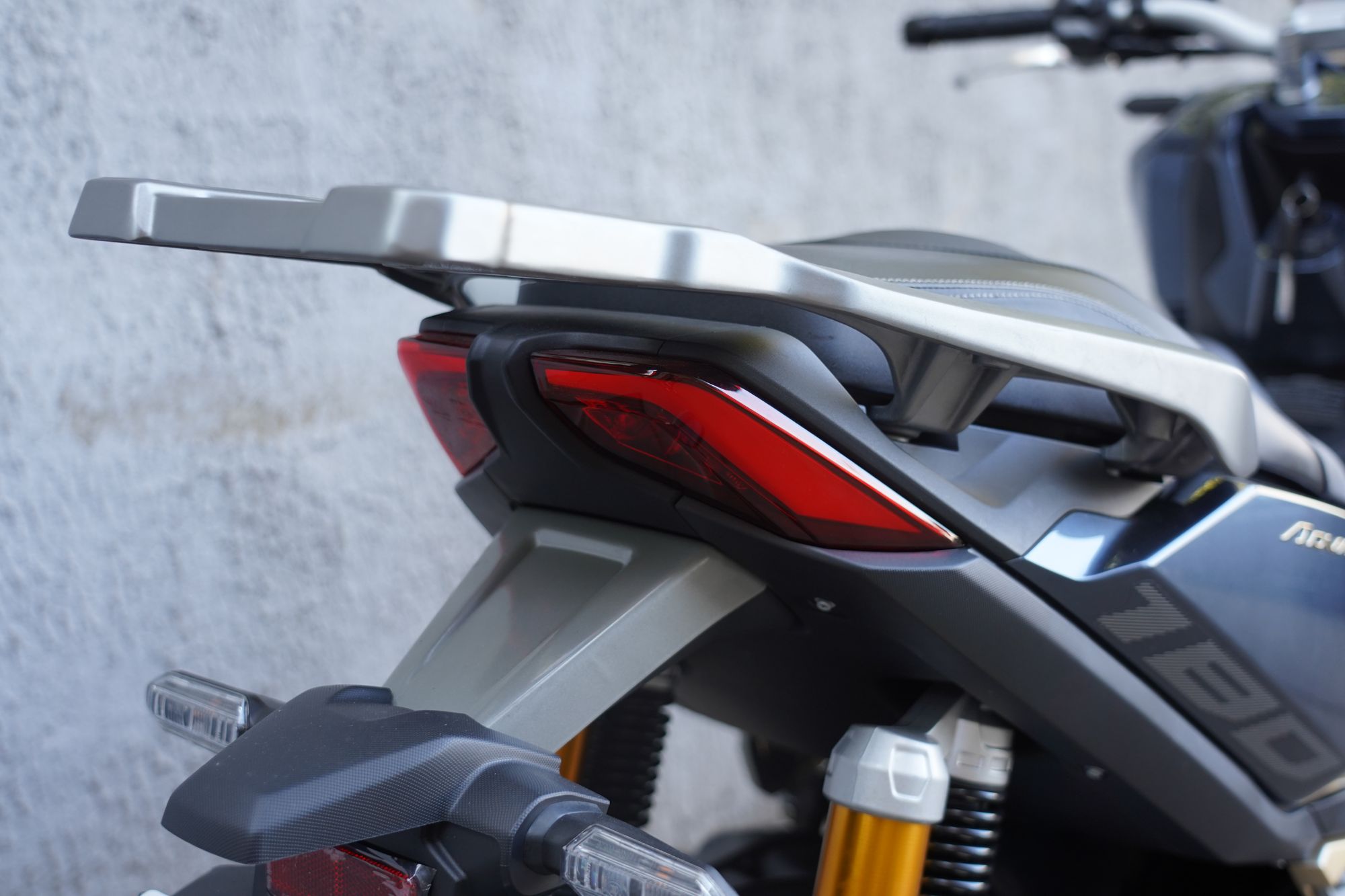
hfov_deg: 48.5
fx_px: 1494
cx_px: 672
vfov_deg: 33.4
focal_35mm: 40
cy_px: 448
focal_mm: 40
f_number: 4
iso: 640
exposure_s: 1/160
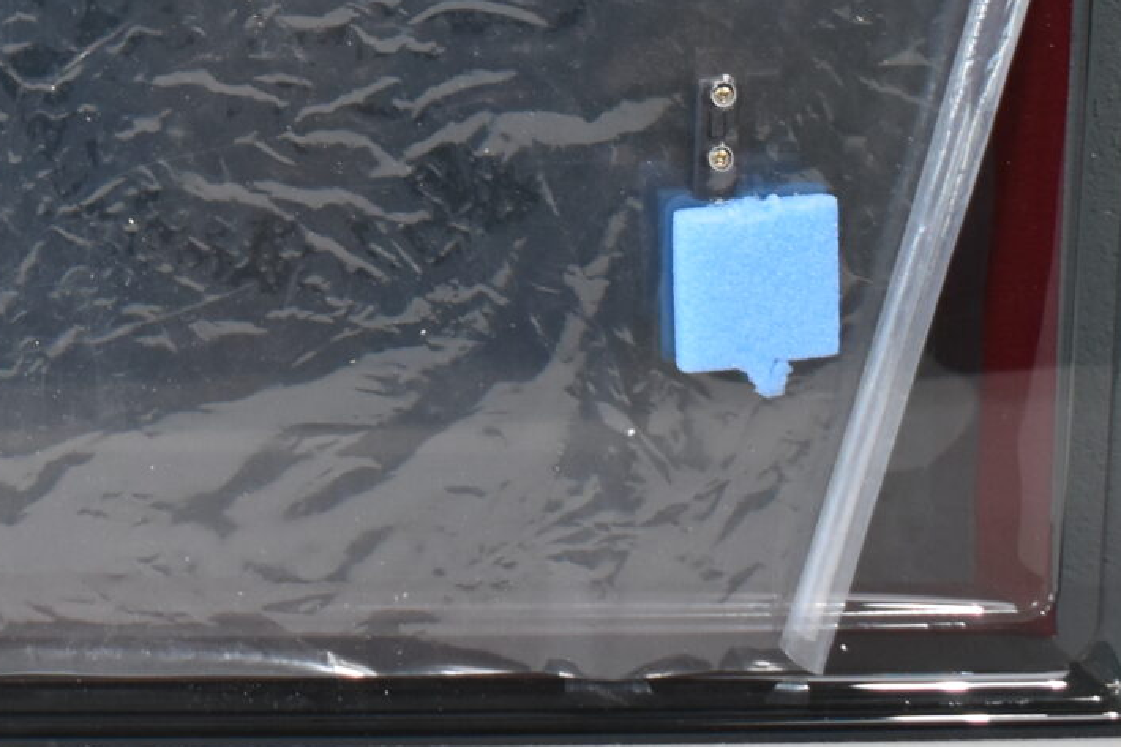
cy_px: -323
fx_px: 3704
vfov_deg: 11.1
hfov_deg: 16.7
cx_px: -99
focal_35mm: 119
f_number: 3.8
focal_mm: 22
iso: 800
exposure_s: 1/125
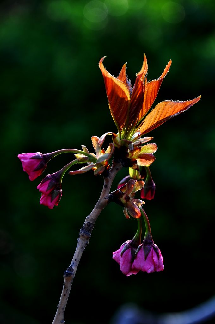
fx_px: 1078
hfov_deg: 11.4
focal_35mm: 120
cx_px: 108
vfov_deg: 17.1
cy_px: 162
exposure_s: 1/160
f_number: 5.6
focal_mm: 80
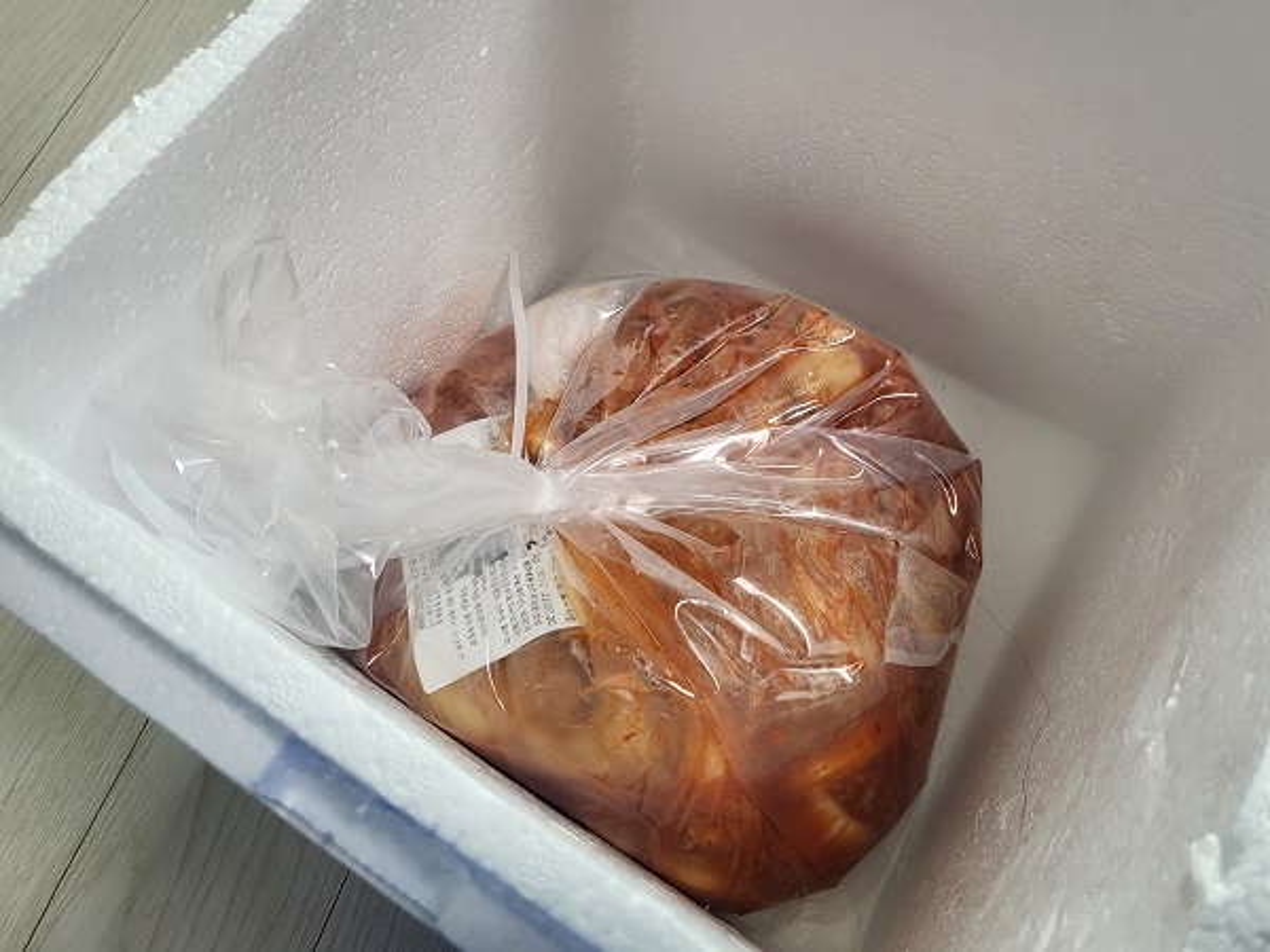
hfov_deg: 67.3
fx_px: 954
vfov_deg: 53.1
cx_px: 635
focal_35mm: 26
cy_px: 476
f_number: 1.8
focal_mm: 4.25
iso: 125
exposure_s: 1/120
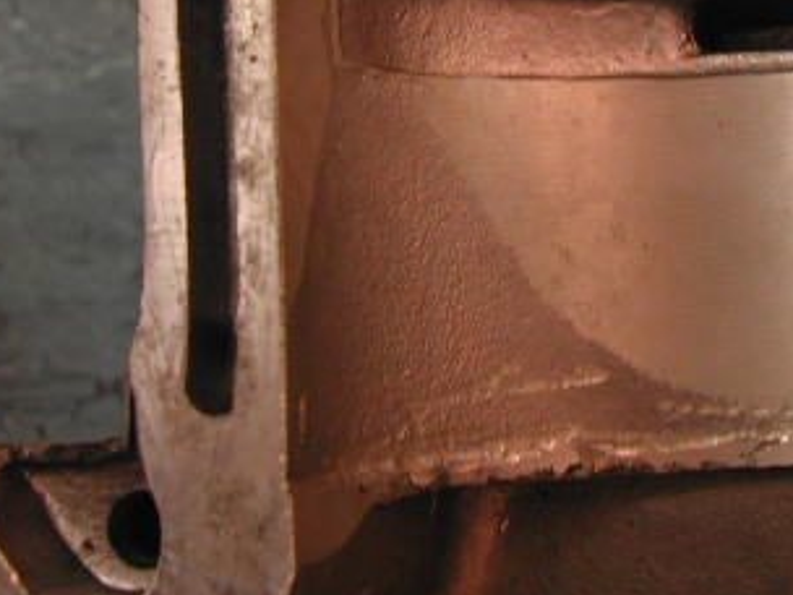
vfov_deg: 18.2
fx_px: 1833
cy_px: 76
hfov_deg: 24.3
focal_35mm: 80
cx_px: 550
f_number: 2.8
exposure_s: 1/28.5
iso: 152
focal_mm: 8
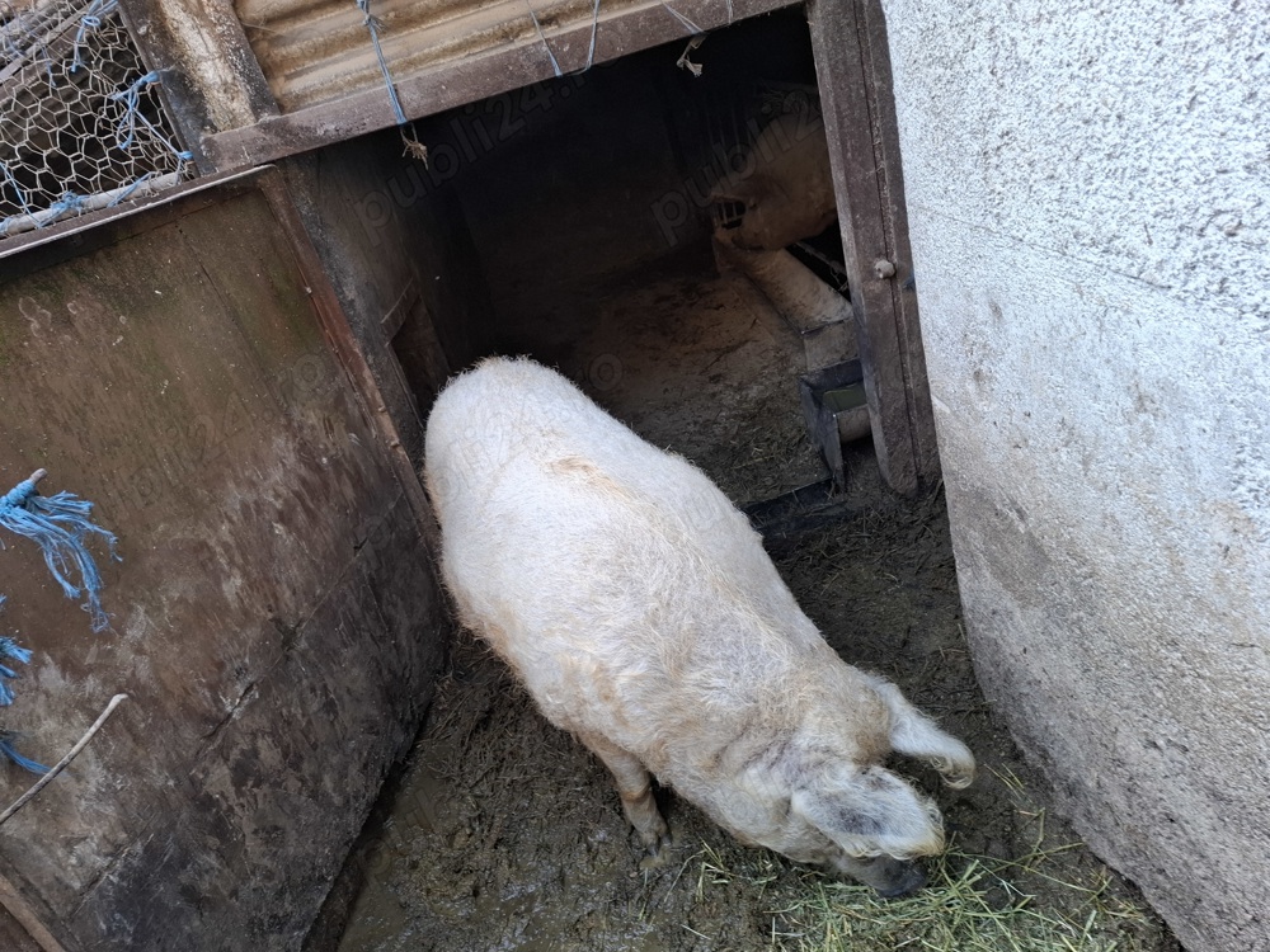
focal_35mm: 23
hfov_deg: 73.9
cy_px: 476
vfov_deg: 58.9
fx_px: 844
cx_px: 635
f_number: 1.8
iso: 50
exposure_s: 1/100
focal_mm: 5.54
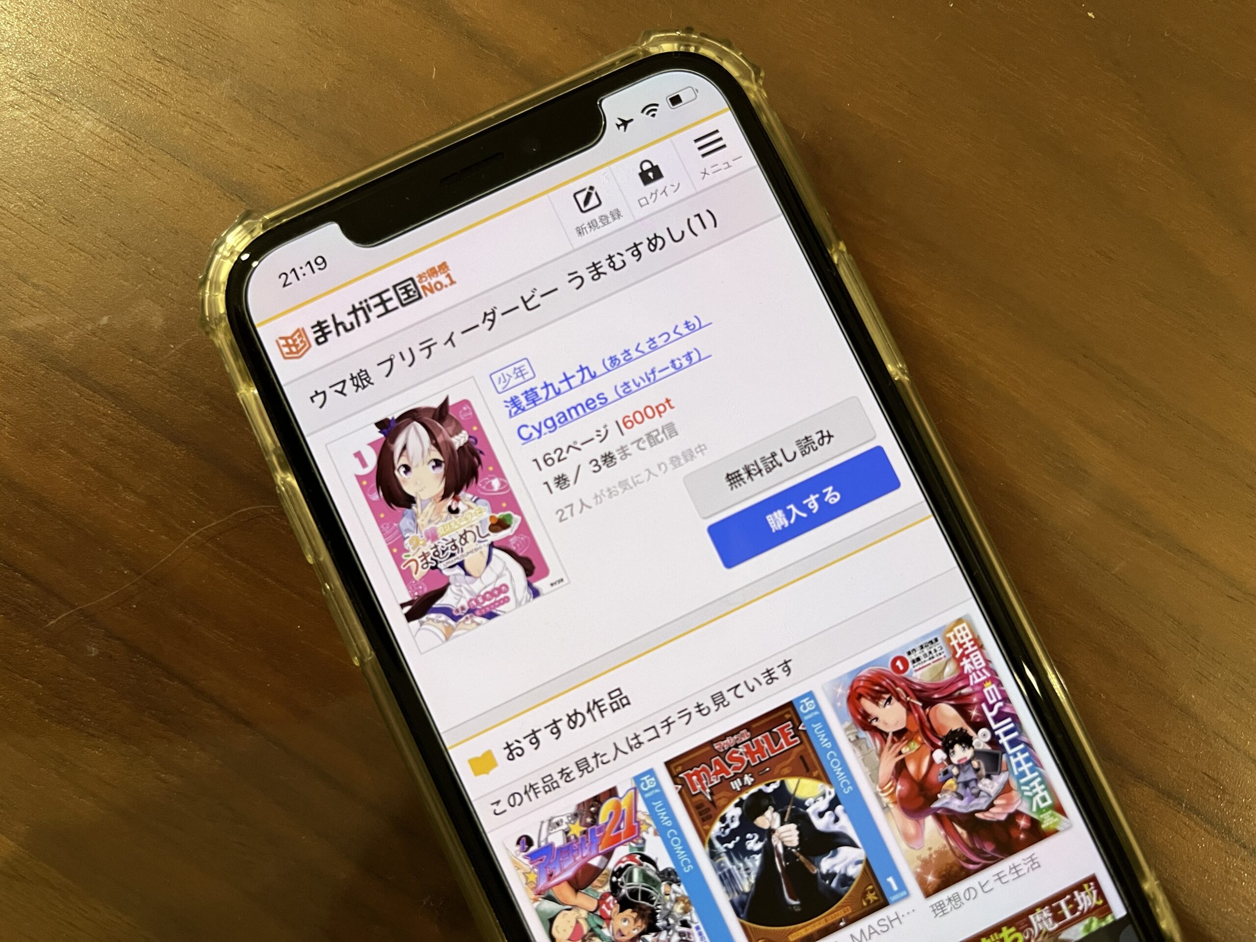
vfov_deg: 53.1
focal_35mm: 26
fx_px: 943
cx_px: 628
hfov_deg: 67.3
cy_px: 471
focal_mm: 5.1
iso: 250
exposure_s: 1/60
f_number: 1.6
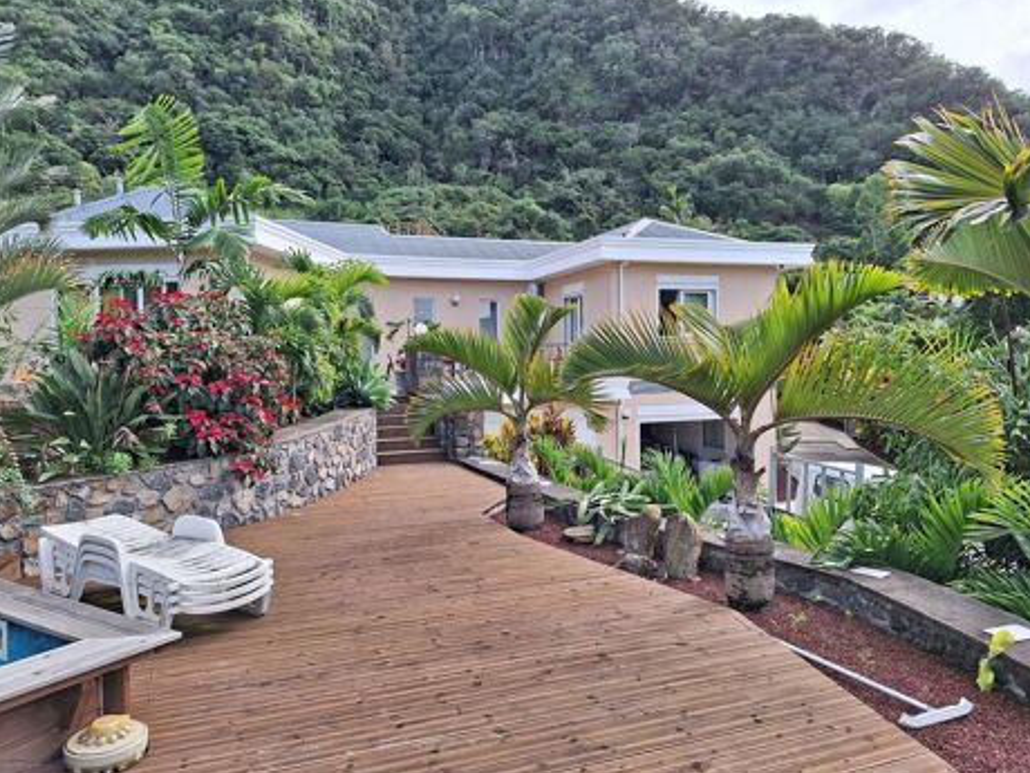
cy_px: 390
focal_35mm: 24
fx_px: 714
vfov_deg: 56.8
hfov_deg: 71.6
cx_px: 497
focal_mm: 5.54
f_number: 1.8
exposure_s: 1/833
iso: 40
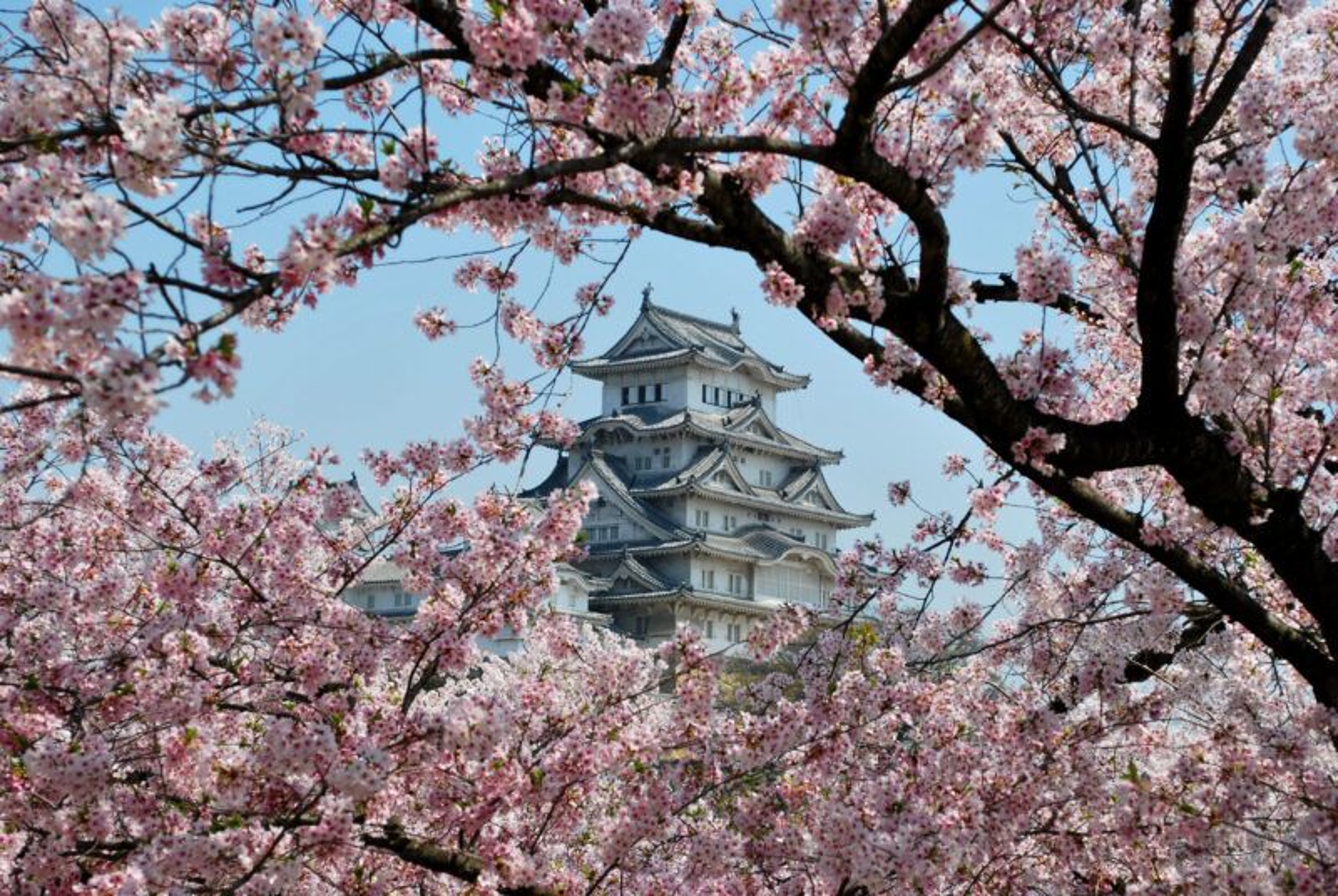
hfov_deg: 24.6
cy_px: 448
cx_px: 669
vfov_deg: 16.6
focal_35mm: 82
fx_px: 3071
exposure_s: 1/250
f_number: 8
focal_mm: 55
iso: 100
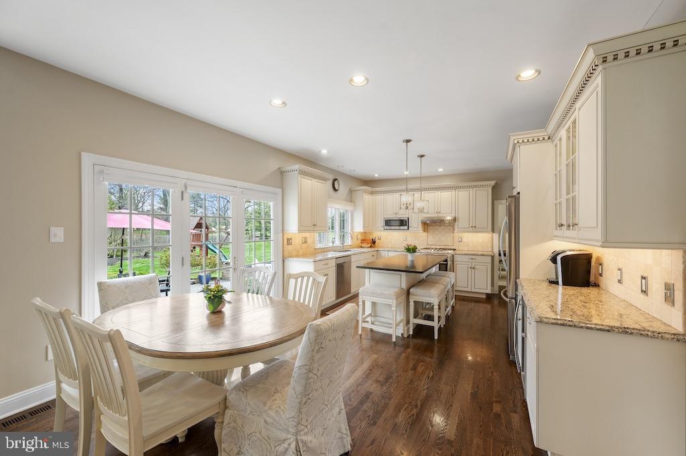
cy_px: 228
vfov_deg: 81.1
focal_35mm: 14
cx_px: 343
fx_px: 267
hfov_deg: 104.3
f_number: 6.3
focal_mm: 14
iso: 500
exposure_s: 1/30
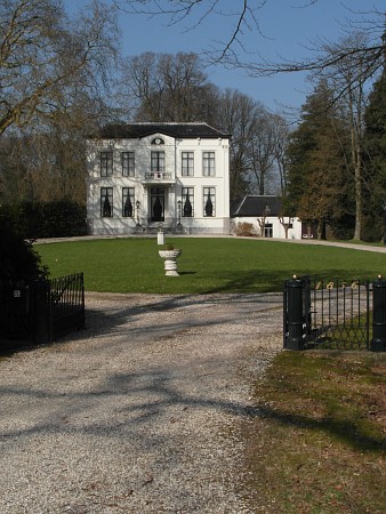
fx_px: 787
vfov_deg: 36.2
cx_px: 193
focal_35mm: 53
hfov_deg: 27.5
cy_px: 257
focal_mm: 8.7
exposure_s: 1/250
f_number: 7.6
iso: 80
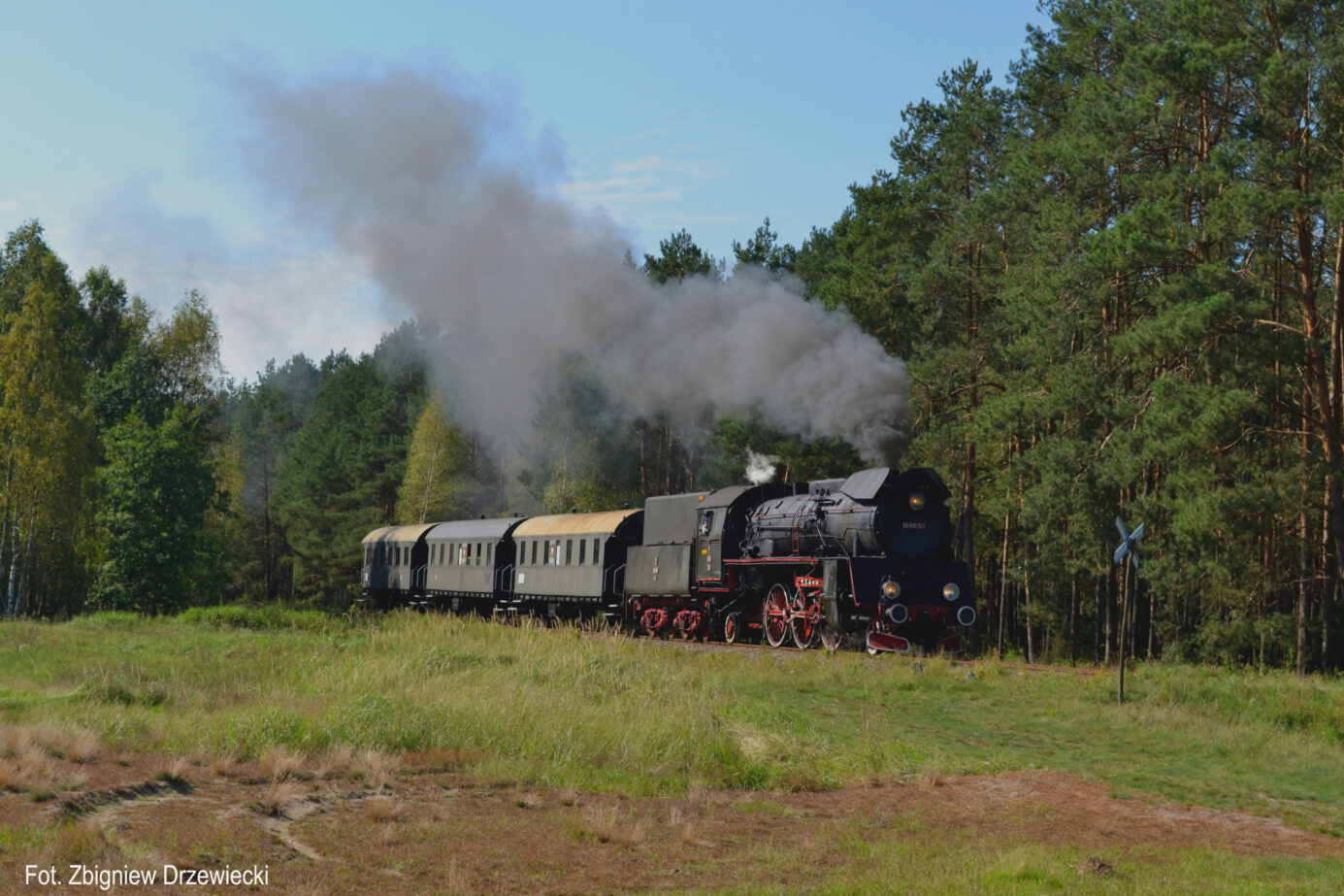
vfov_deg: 19.7
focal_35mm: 69
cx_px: 672
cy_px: 448
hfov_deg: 29.2
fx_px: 2576
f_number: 8
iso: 400
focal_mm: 46
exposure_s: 1/640
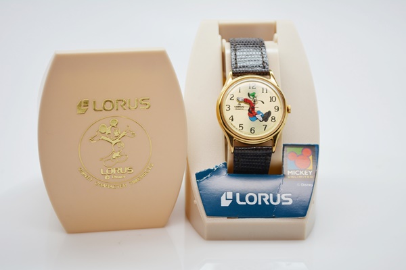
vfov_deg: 16.6
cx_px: 203
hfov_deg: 24.6
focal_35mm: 82
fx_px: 930
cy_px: 135
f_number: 5.6
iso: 360
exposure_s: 1/125
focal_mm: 55
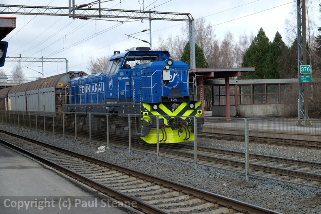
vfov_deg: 22.3
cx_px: 160
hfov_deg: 32.9
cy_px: 107
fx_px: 544
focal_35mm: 61
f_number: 5.6
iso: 200
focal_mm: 40.7
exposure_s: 1/400
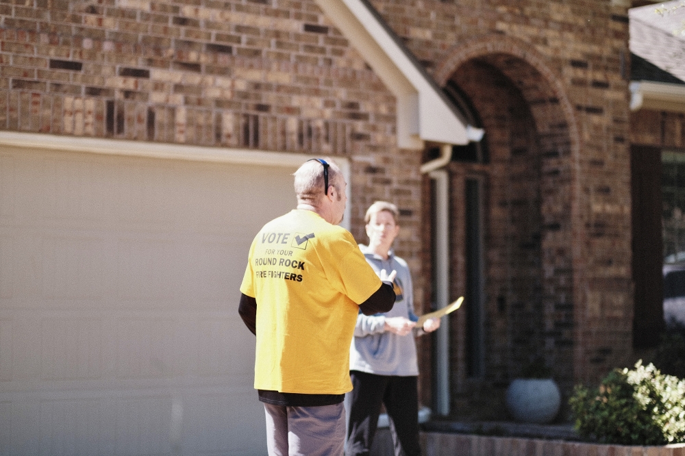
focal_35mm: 84
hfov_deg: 24.2
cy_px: 228
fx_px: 1598
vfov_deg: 16.3
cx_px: 342
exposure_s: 1/4000
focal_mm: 56
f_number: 1.2
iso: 160
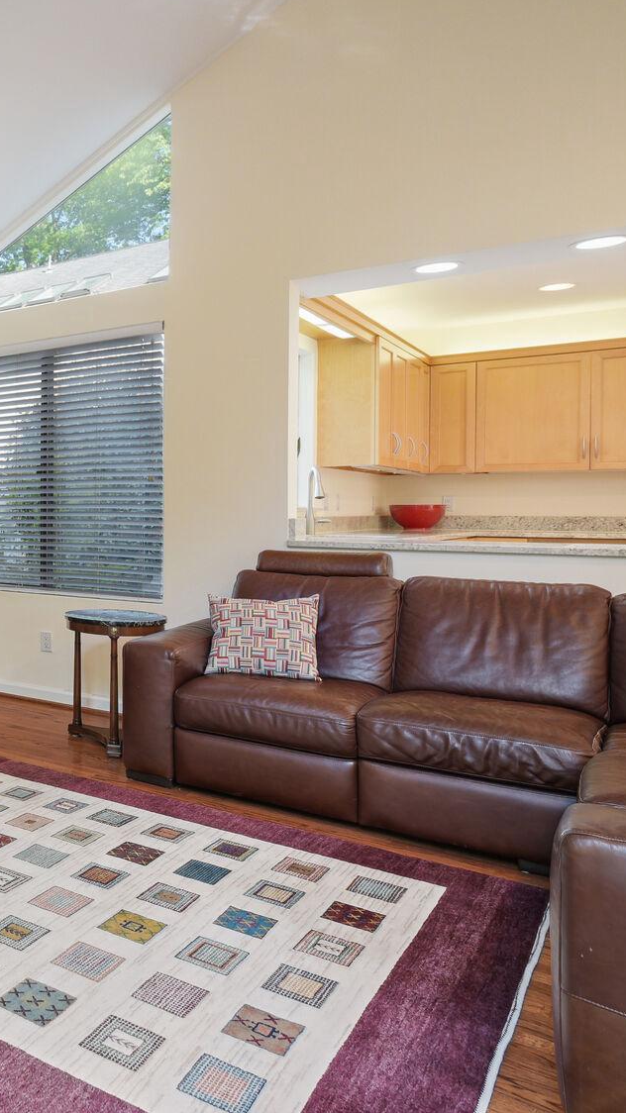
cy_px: 544
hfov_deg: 30.8
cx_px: -200
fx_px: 856
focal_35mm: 29
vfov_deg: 66.1
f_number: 8
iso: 400
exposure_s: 1/8
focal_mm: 18
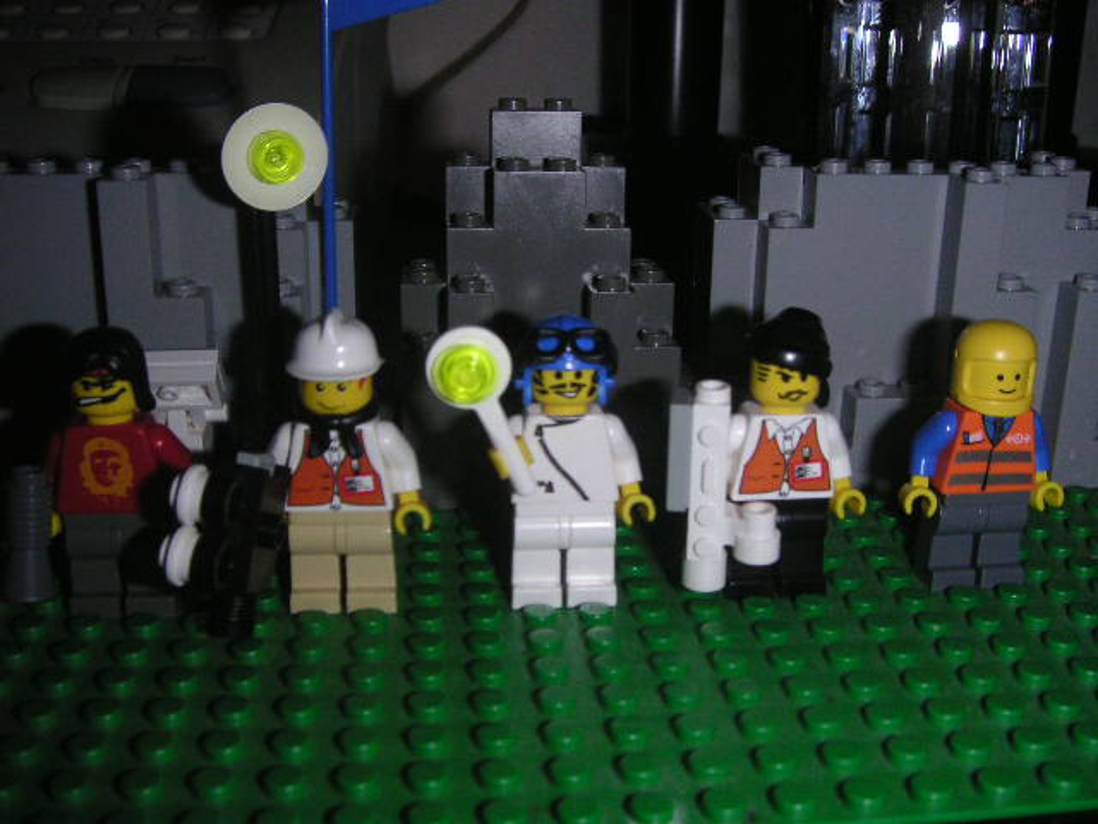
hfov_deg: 49.0
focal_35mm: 38
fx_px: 1205
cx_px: 549
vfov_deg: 37.7
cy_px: 412
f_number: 6.7
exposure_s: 1/45
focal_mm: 6
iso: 160
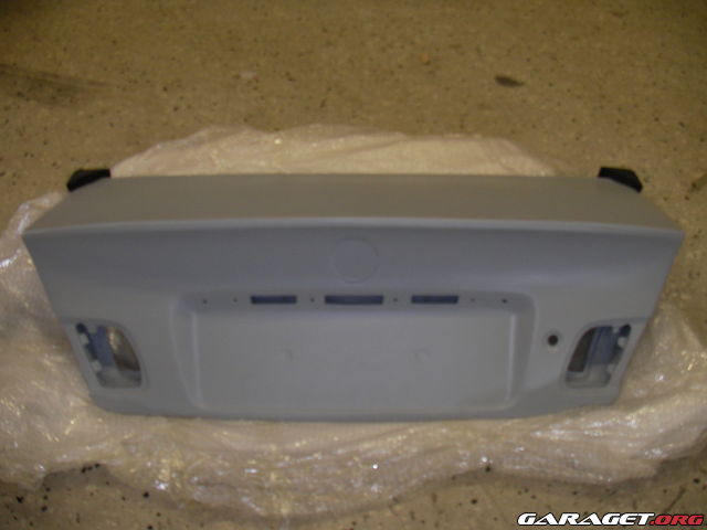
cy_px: 265
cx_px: 354
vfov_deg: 35.1
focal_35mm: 41
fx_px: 837
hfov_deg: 45.8
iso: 100
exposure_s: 1/30
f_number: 3.5
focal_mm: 6.3
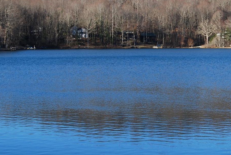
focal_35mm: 102
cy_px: 38
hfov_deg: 20.0
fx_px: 656
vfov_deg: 13.4
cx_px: 129
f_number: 7.1
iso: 100
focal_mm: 30
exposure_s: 1/200
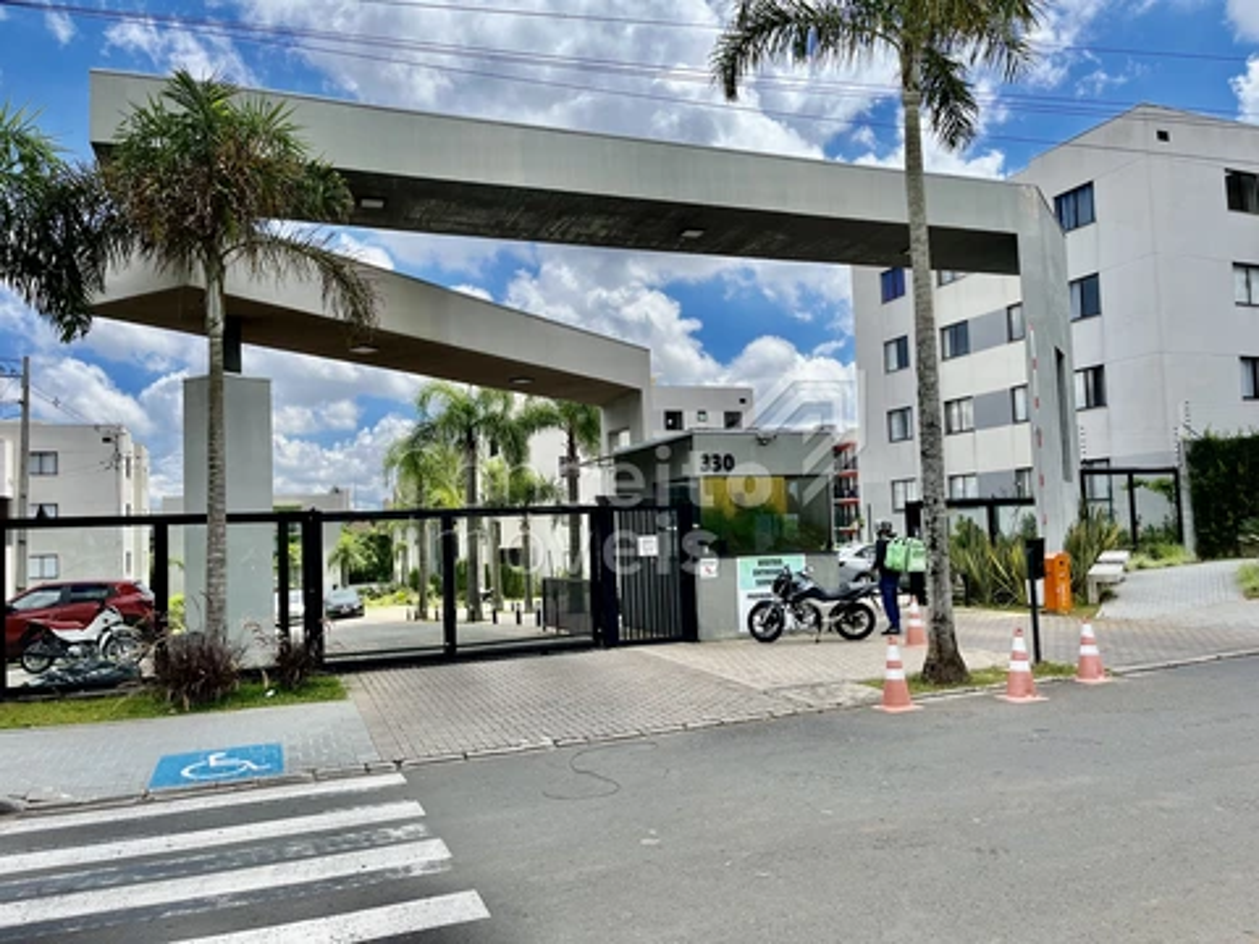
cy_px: 472
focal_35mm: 26
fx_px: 946
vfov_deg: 53.1
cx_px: 630
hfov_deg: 67.3
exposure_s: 1/3413
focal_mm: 5.1
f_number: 1.6
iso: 50
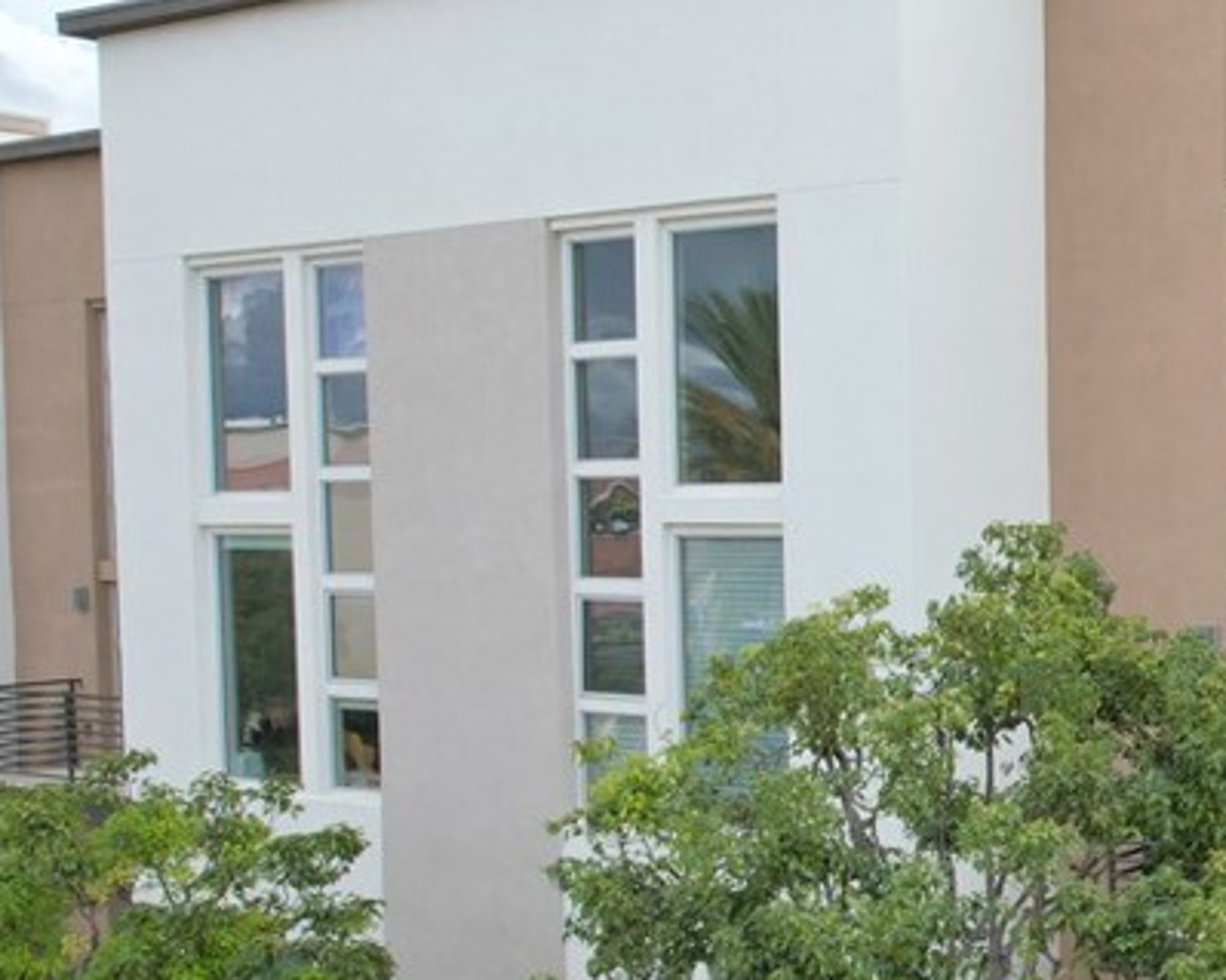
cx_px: 1493
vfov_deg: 28.6
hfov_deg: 29.9
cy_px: 558
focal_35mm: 53
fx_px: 1923
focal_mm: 8.38
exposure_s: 1/800
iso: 120
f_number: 2.8
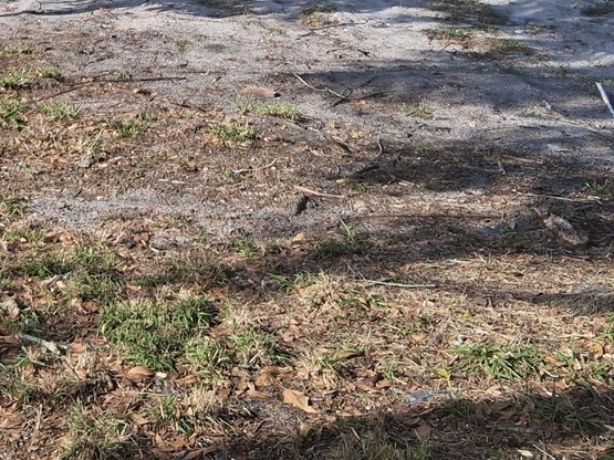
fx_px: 1330
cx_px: 8
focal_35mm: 75
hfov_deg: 24.8
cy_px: -156
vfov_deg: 18.2
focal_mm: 3.98
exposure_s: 1/451
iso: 25
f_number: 1.8
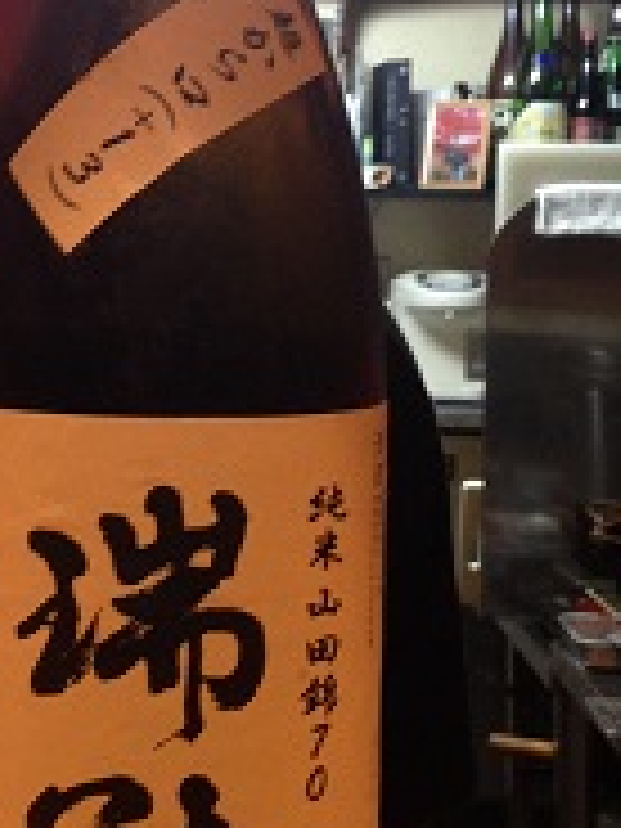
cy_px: 230
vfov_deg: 22.1
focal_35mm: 88
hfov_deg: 16.6
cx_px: 104
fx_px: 2105
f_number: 2.4
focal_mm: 4.12
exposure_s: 1/20
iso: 200
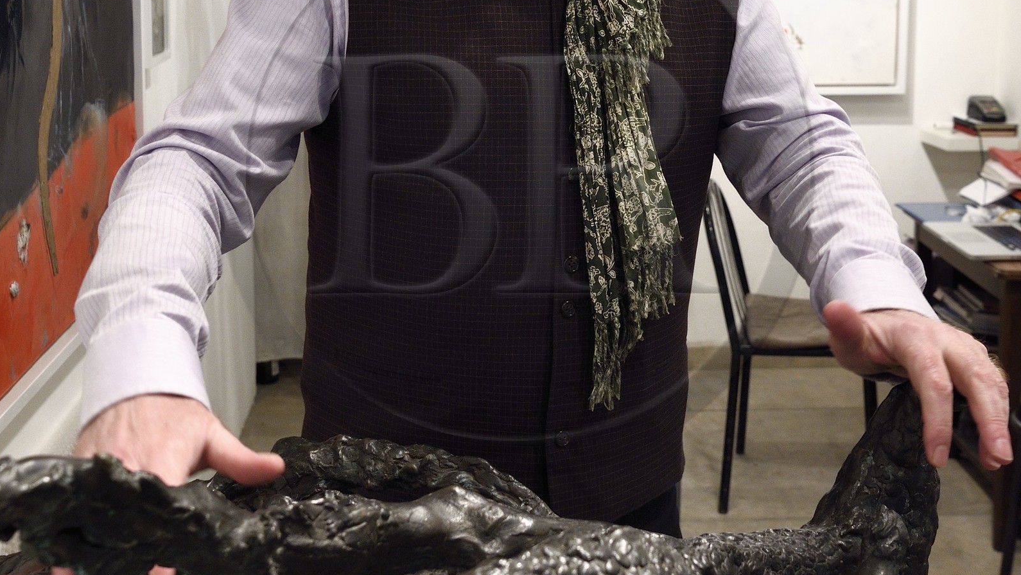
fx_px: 1327
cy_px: 175
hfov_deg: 42.1
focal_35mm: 49
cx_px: 512
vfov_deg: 24.3
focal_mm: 31
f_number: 7.1
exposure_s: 1/60
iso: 1600
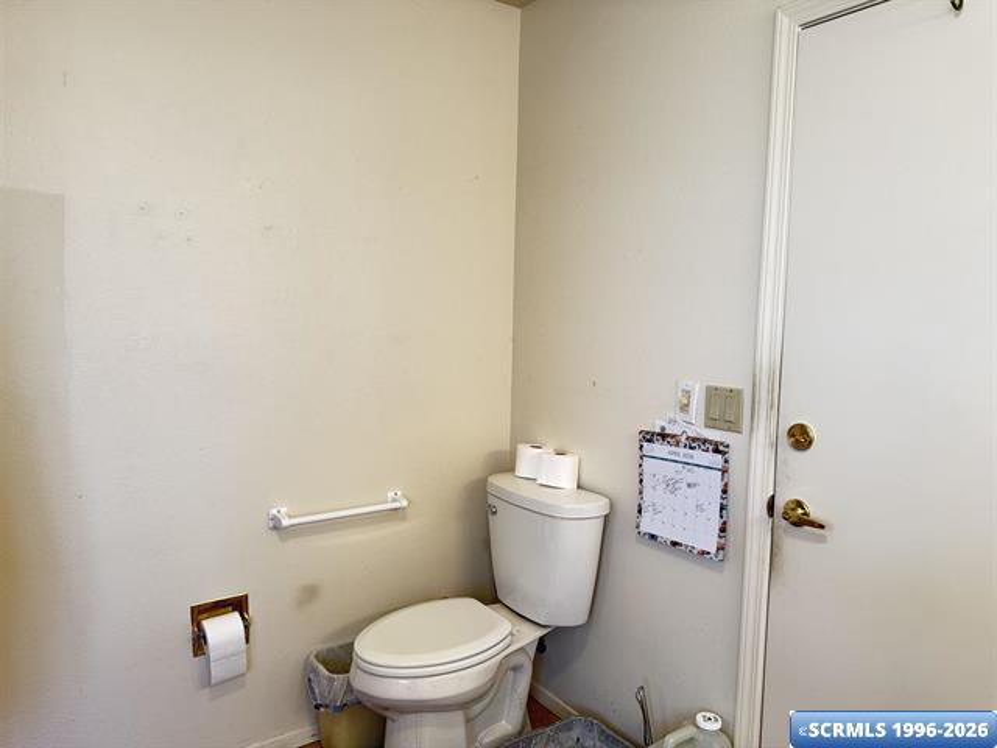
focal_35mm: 24
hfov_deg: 71.6
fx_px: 691
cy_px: 374
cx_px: 498
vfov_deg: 56.8
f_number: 1.78
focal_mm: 6.76
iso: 160
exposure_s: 1/60
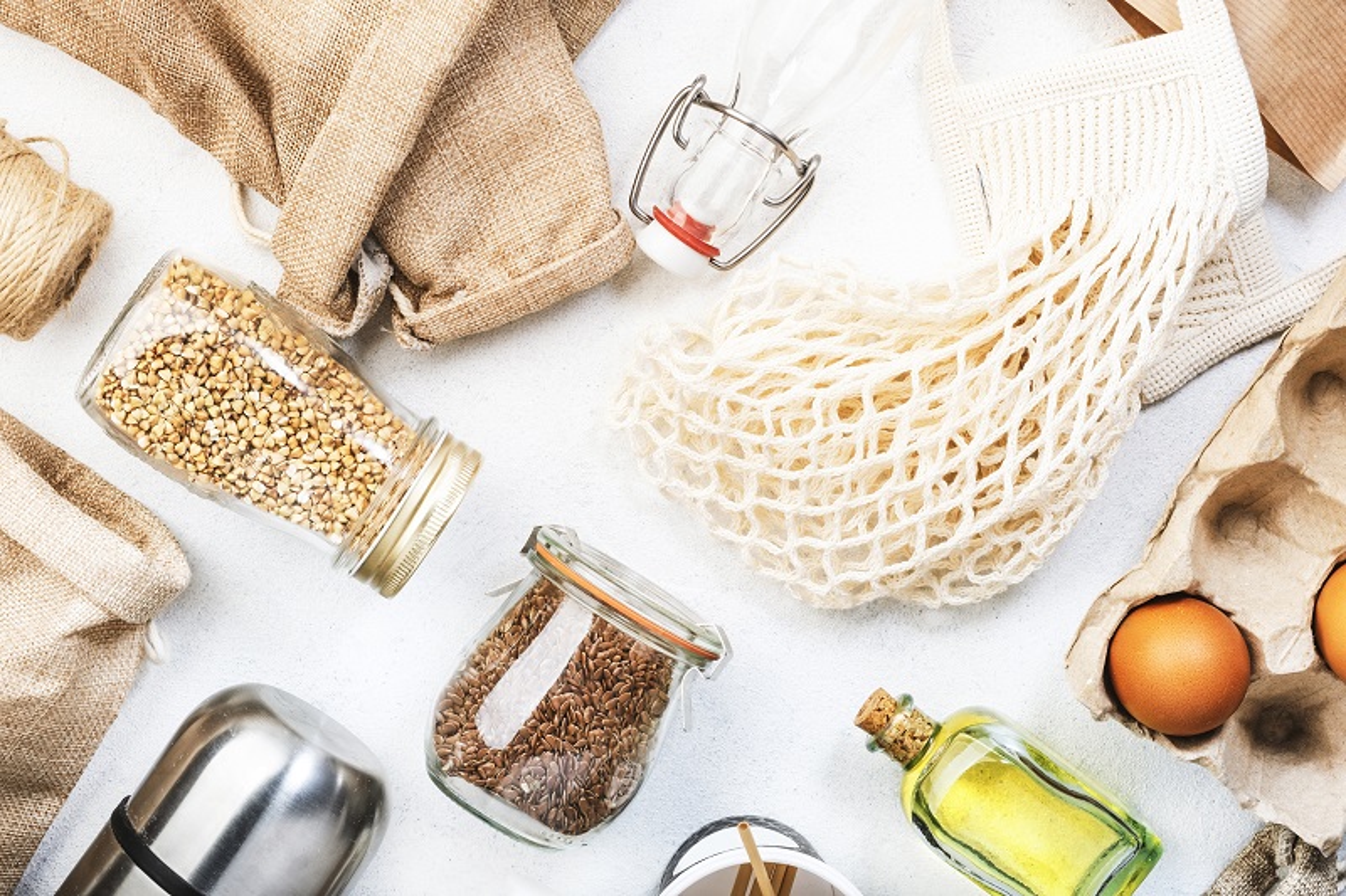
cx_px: 673
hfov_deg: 31.4
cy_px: 448
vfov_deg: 21.2
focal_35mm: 64
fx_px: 2392
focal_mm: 42.9
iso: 80
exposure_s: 1/250
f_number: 13
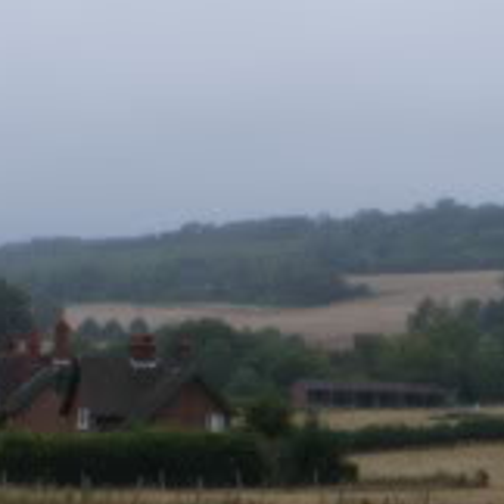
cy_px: 297
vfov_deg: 8.4
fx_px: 3443
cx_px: 926
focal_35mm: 209
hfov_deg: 8.1
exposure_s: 1/6
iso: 200
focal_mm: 26
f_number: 25
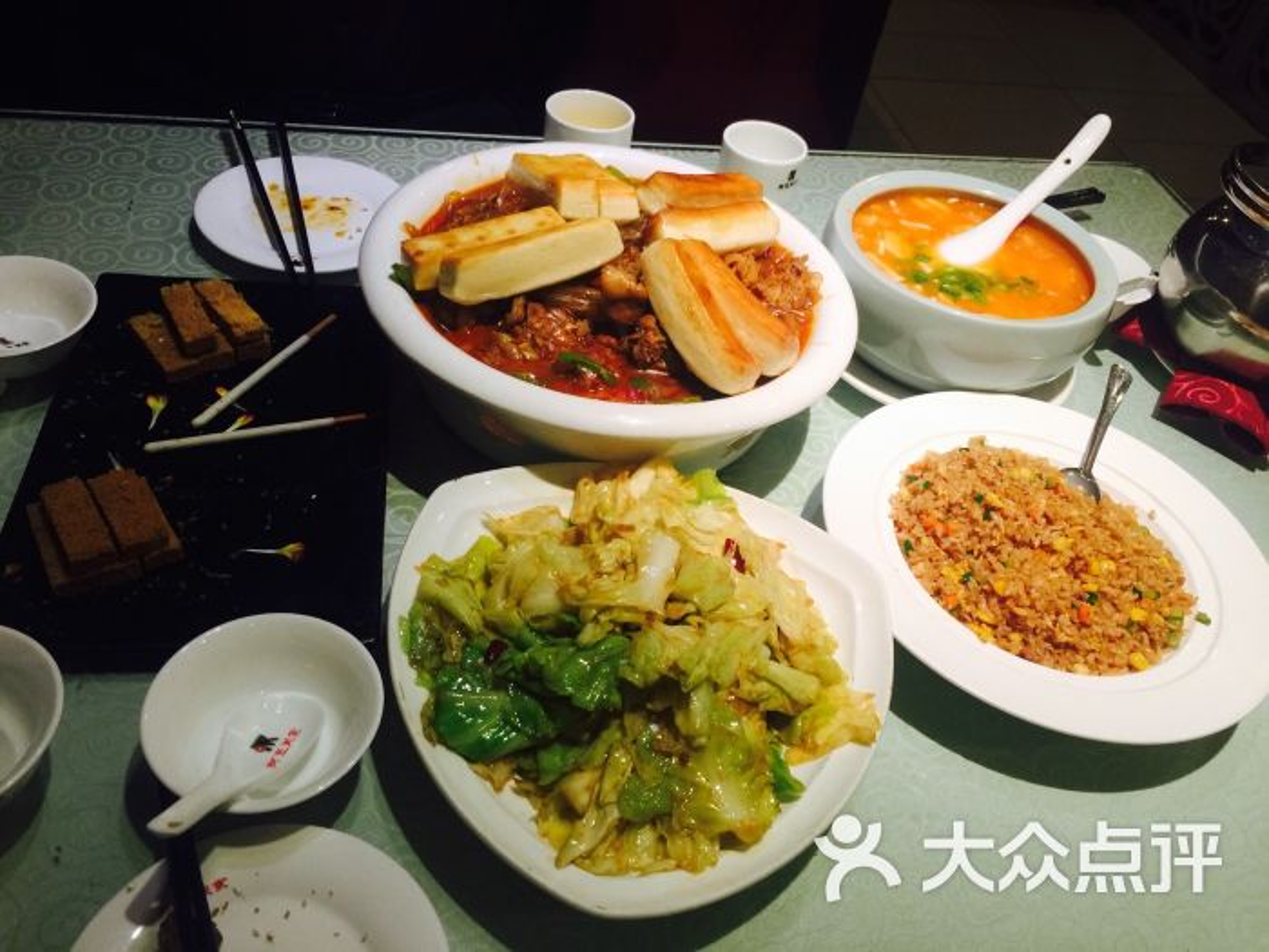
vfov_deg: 48.2
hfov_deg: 61.7
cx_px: 634
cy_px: 476
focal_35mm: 29
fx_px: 1063
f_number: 2.2
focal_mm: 4.15
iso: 64
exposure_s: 1/33
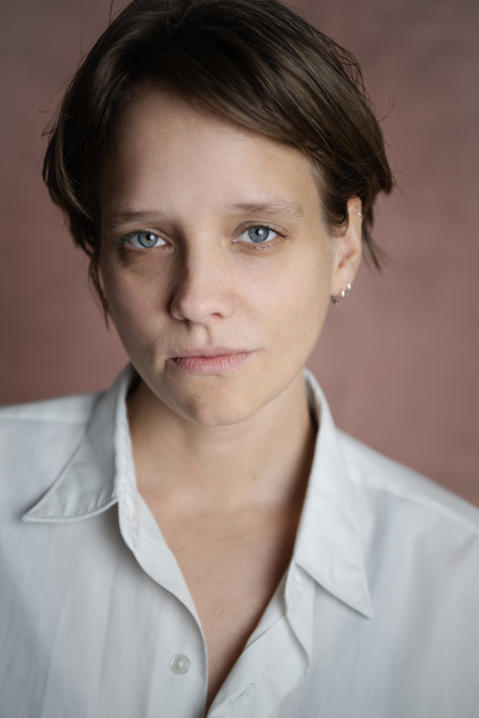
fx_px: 1397
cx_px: 240
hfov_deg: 19.5
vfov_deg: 28.8
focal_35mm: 70
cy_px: 359
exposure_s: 1/200
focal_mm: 70
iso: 400
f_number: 3.2
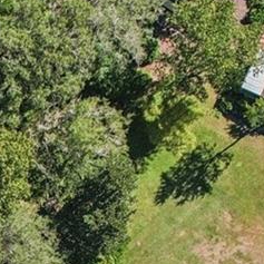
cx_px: -169
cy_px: 436
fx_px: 1087
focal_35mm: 126
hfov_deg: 12.9
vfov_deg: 12.9
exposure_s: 1/1250
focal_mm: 8.4
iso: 100
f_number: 2.8
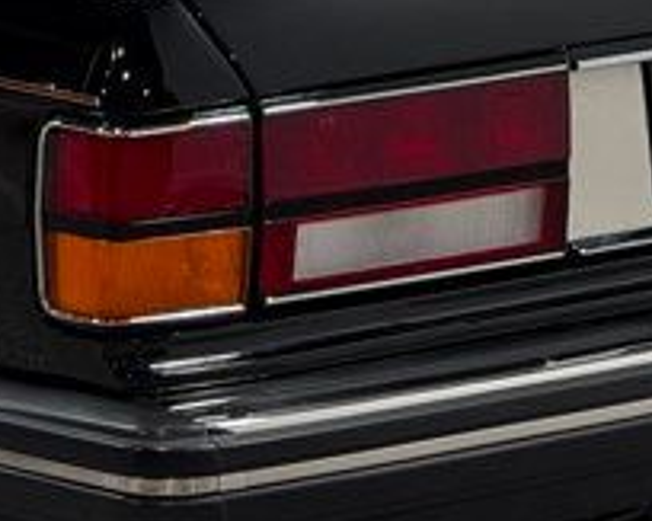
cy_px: -112
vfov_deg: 6.5
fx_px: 4533
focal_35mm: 235
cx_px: -128
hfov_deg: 8.1
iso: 50
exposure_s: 1/214
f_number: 1.78
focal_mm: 6.76
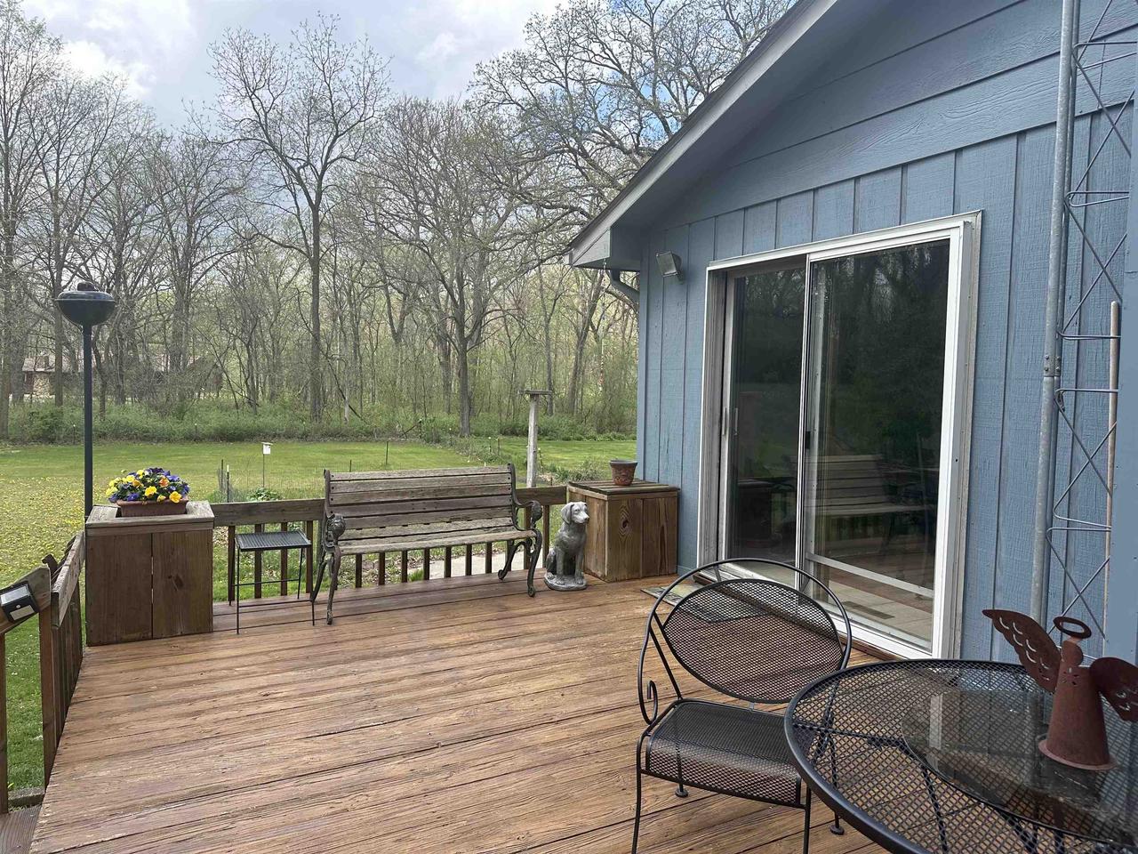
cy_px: 427
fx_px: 789
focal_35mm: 24
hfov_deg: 71.6
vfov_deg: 56.8
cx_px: 569
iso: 80
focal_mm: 6.86
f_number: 1.78
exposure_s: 1/1144
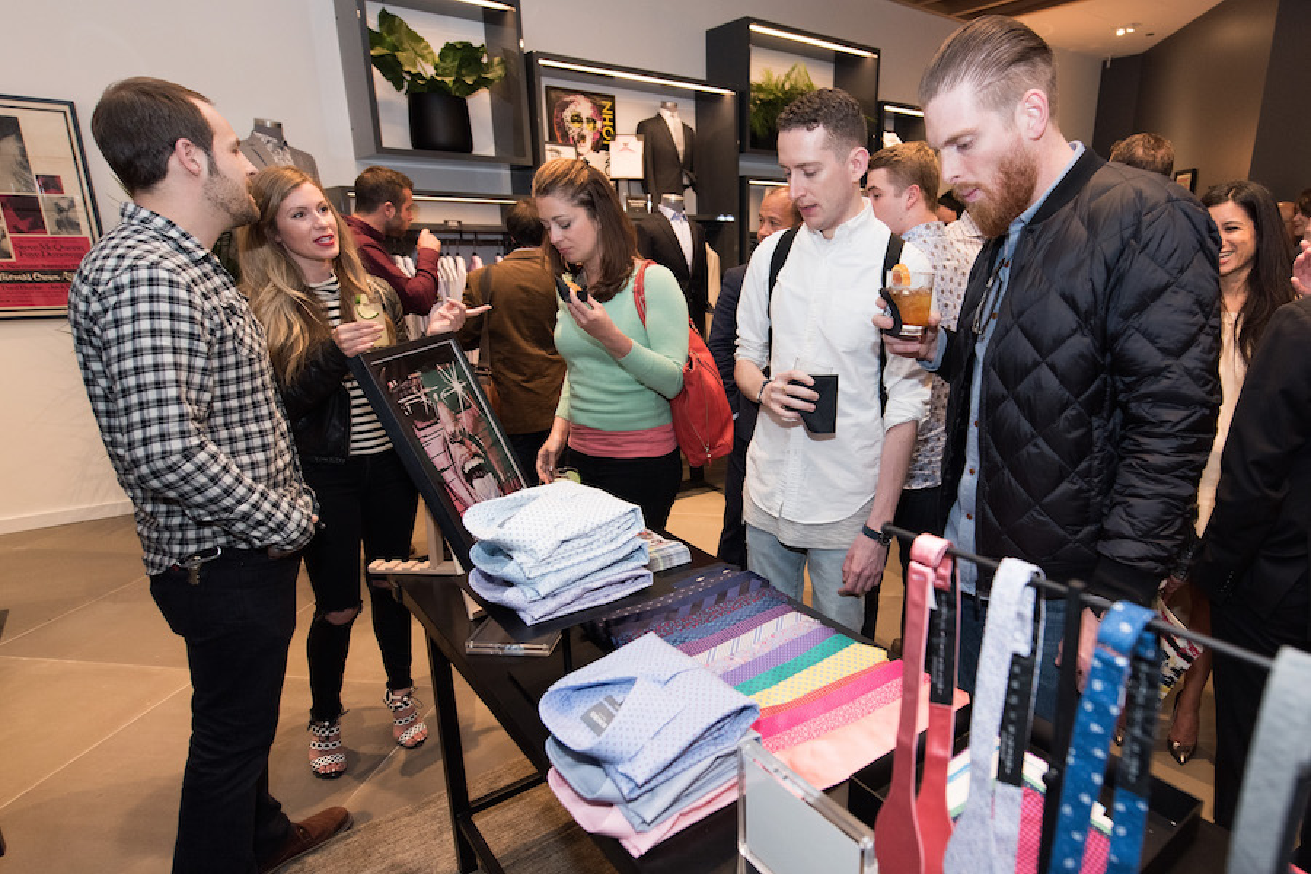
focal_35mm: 16
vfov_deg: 73.7
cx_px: 656
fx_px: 583
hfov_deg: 96.7
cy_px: 437
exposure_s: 1/160
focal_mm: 16
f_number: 3.5
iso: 1250
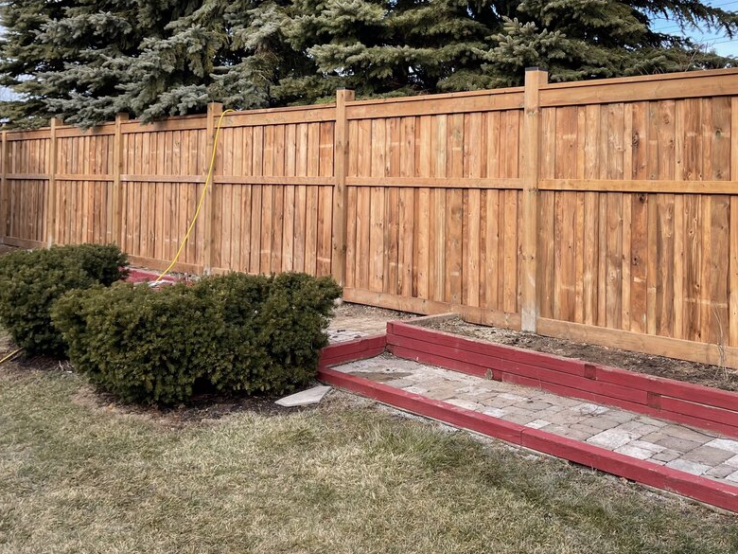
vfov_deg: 35.4
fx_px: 853
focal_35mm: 40
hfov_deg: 46.7
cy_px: 159
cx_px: 421
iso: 32
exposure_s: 1/540
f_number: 1.6
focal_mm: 5.1
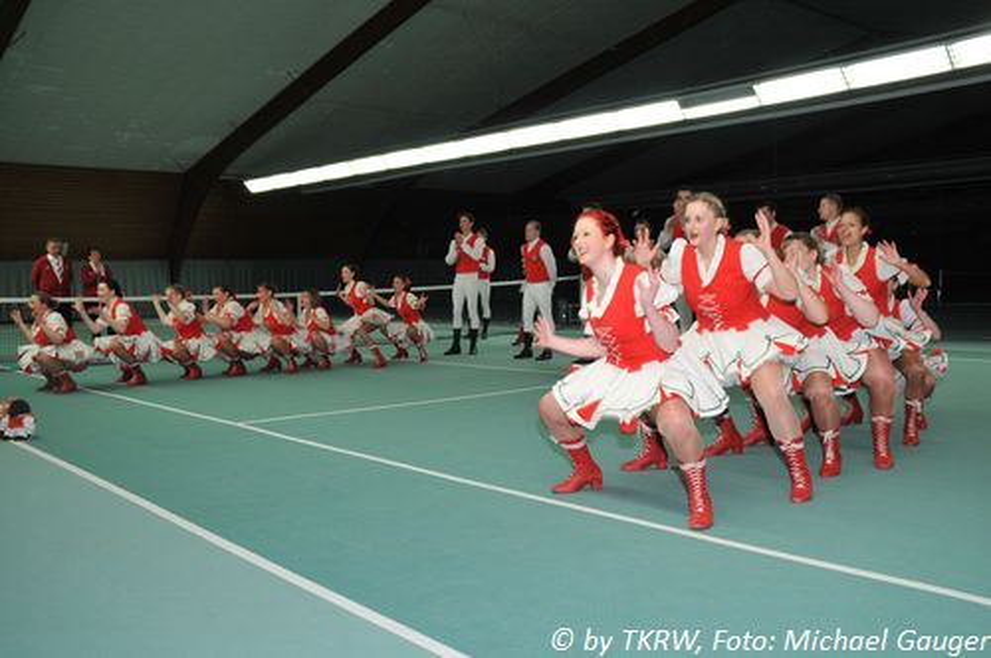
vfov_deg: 39.9
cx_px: 496
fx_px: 907
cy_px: 329
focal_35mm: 33
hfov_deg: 57.3
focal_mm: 22
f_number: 5.6
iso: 500
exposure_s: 1/60
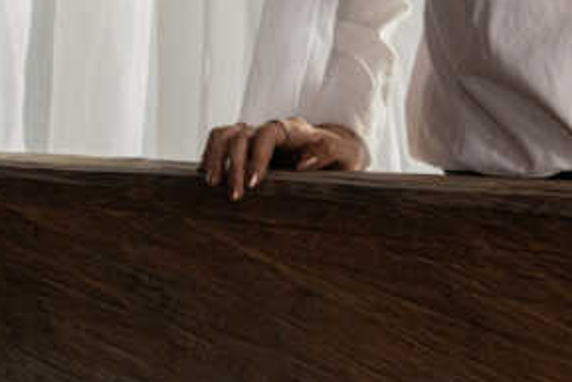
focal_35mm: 276
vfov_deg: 5.0
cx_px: 671
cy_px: -99
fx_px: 4387
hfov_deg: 7.4
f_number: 4
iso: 5000
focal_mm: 104
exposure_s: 1/320
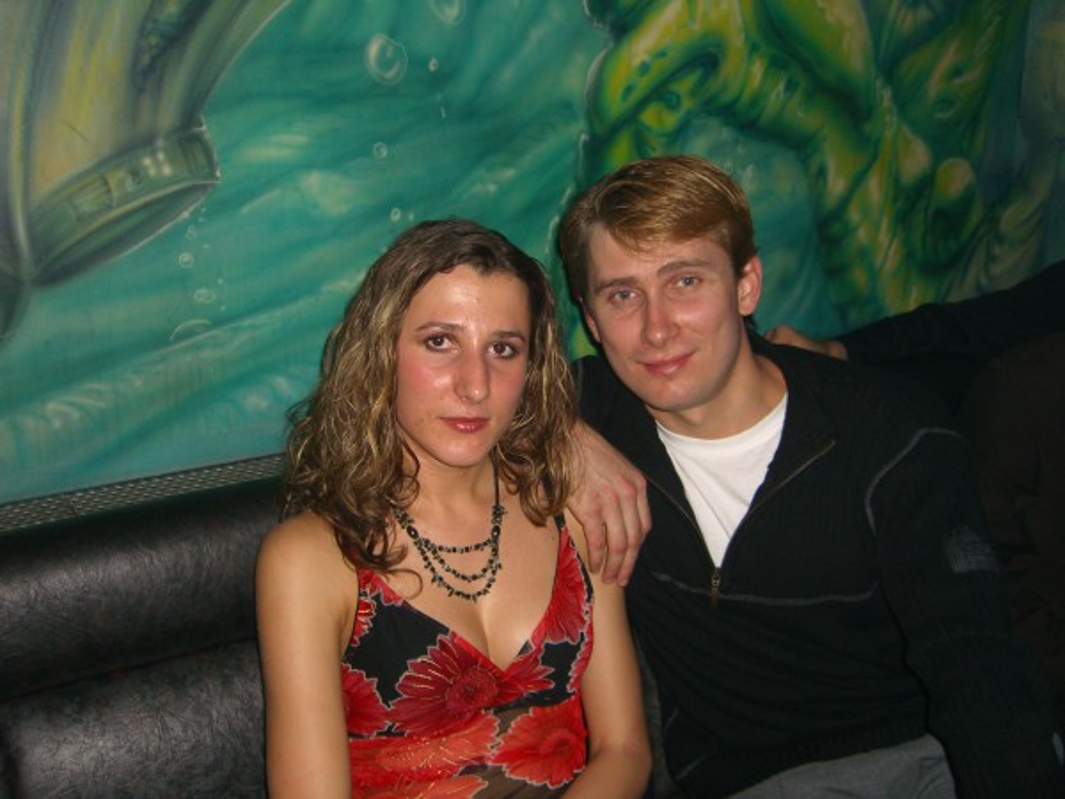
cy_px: 400
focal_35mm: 38
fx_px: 1169
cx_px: 532
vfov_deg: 37.7
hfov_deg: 49.0
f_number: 2.8
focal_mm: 7.9
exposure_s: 1/60
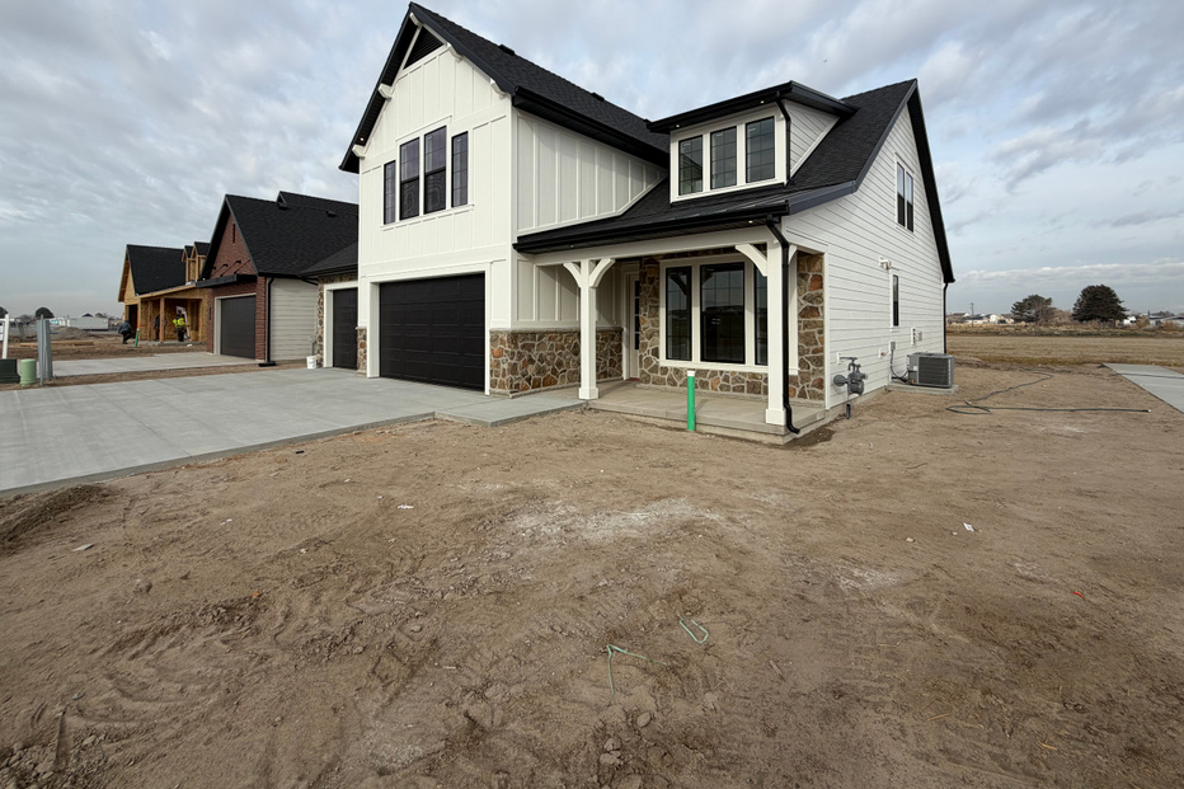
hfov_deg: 96.7
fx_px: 526
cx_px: 607
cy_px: 310
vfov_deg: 72.8
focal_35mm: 16
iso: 20
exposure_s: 1/820
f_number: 2.2
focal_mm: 2.22
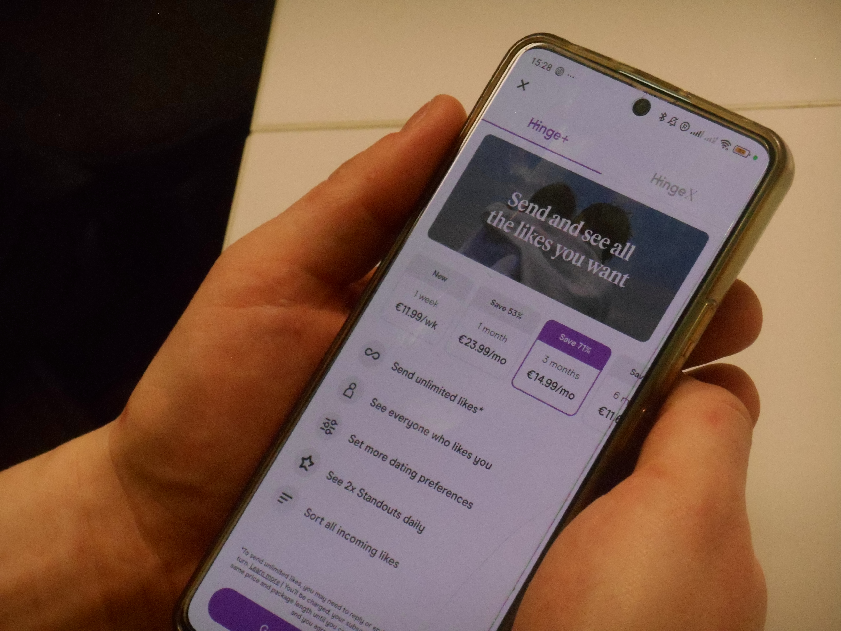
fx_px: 2940
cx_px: 420
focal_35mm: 121
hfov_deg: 16.3
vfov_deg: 12.2
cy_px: 316
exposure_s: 1/60
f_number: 5.4
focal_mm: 21.5
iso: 800
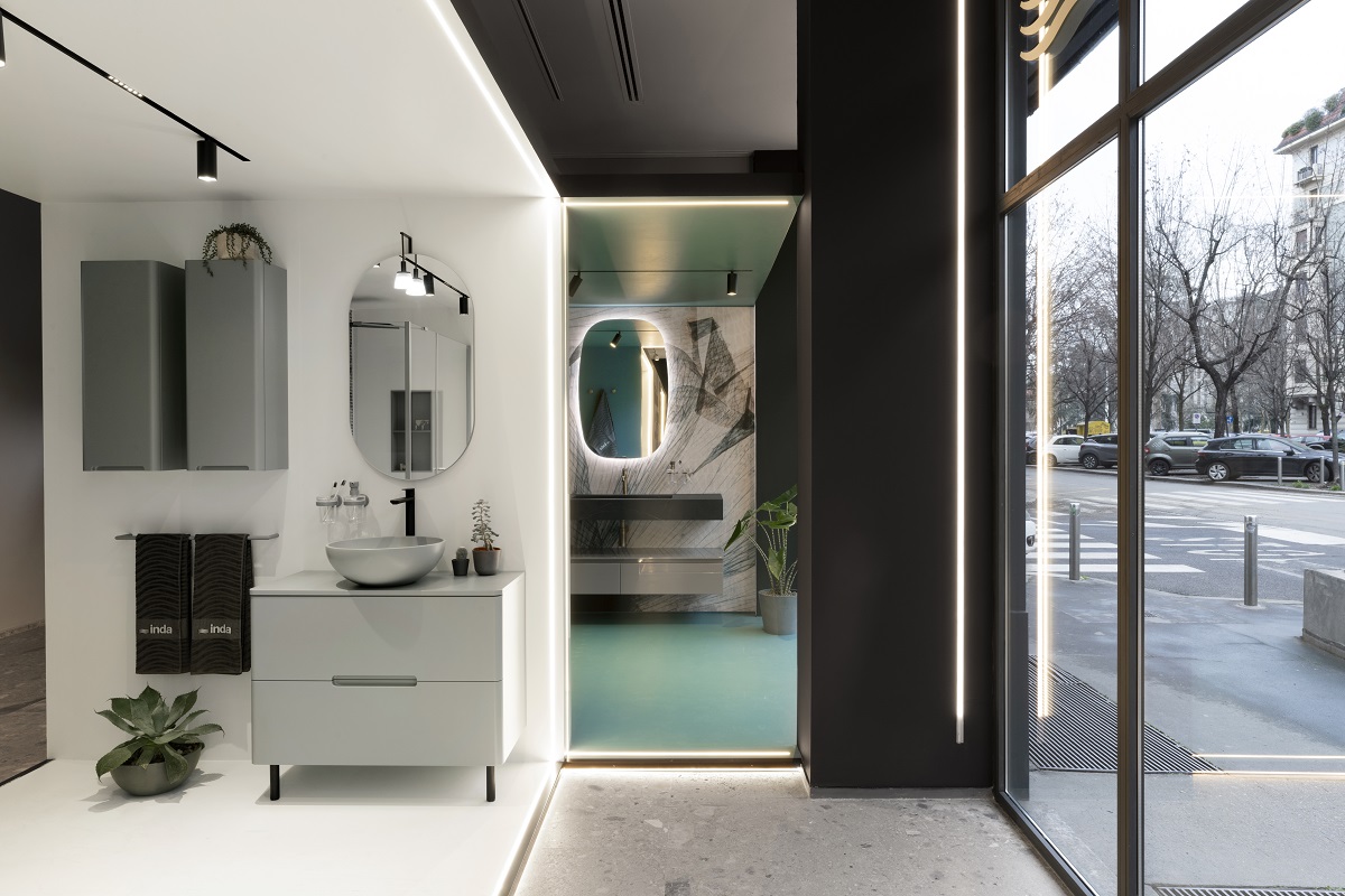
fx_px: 859
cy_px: 448
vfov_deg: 55.1
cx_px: 672
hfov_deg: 76.1
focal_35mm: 23
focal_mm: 23
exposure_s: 1/2.5
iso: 200
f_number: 16
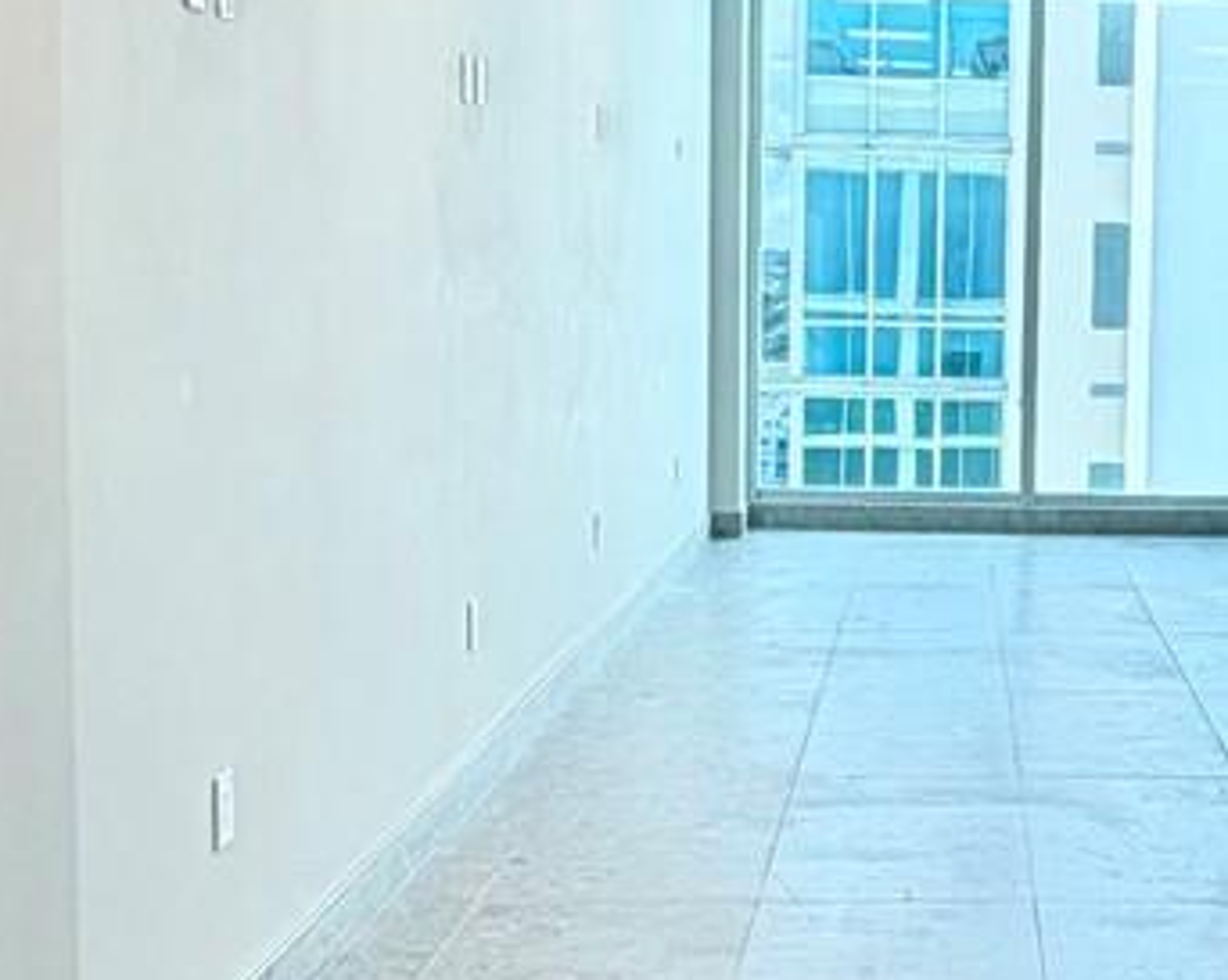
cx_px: 1124
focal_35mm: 64
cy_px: 449
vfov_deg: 23.8
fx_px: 2324
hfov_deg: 28.4
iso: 50
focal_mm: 2.22
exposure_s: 1/165
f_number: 2.2
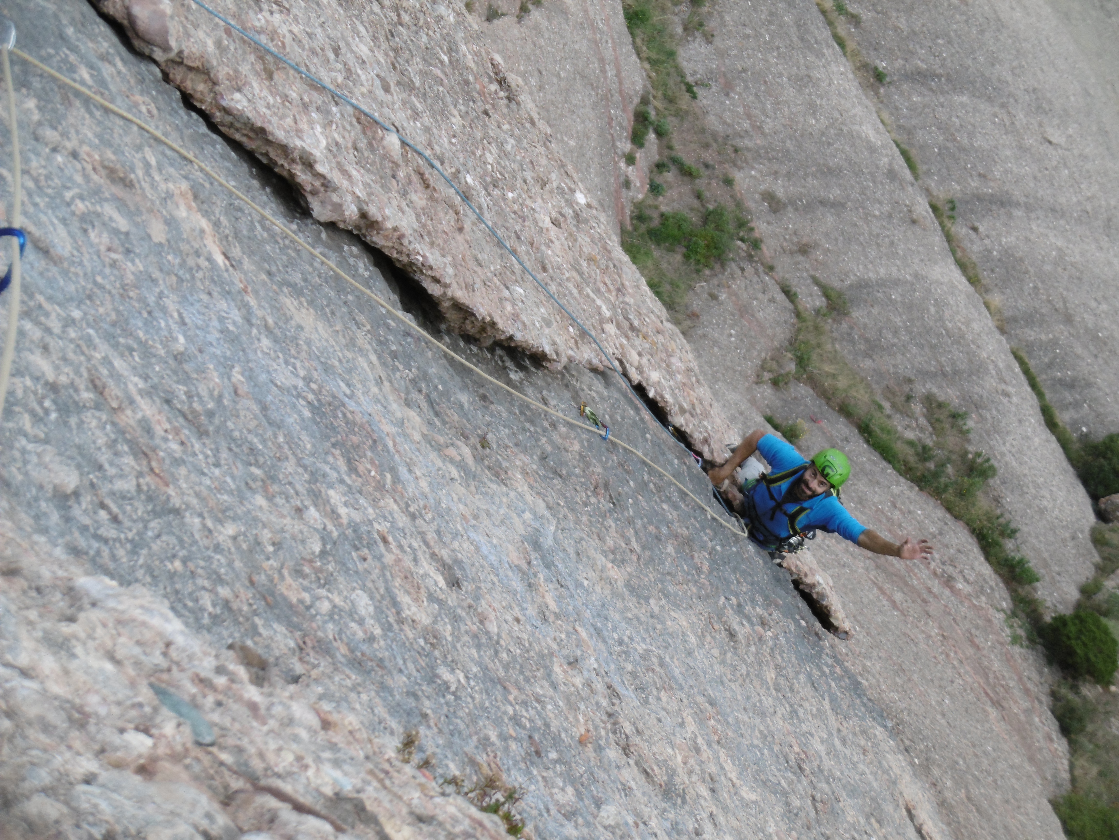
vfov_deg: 12.3
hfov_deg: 16.4
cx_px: 560
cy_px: 420
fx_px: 3879
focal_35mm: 120
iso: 100
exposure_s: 1/160
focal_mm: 21.5
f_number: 5
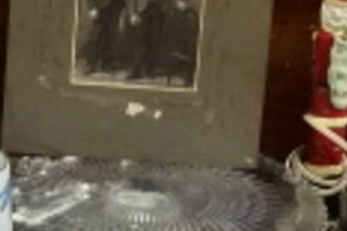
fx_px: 1320
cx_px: -36
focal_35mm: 137
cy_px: 289
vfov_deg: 9.8
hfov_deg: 14.6
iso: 400
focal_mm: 4.1
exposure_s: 1/30
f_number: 3.5
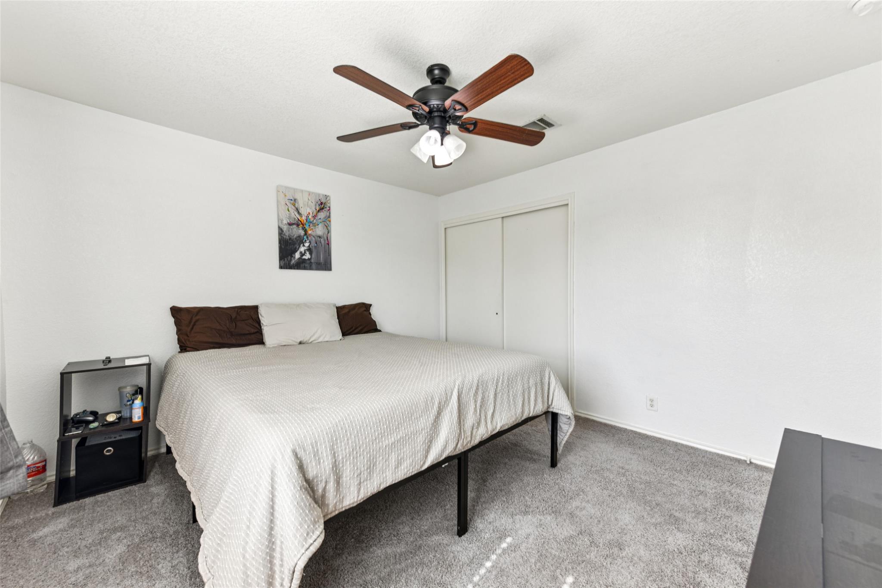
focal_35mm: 14
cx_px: 441
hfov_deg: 104.3
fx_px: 343
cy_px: 294
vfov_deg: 81.2
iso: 100
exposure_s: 1/13
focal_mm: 14
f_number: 8
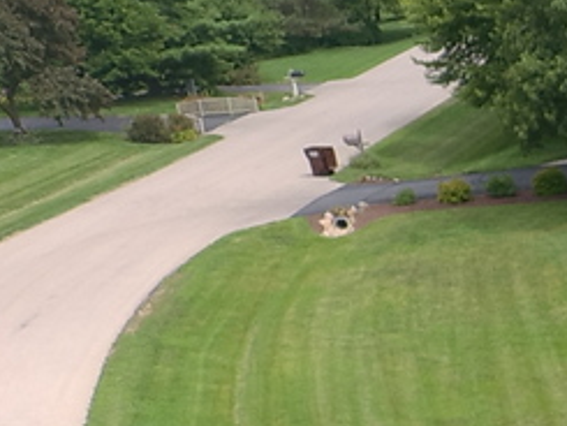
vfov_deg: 13.8
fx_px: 1639
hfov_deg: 13.2
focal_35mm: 100
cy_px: 662
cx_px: 1442
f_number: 2.8
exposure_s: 1/581
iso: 100
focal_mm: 3.15
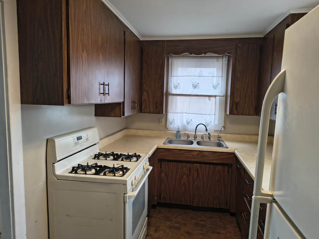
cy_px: 120
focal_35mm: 24
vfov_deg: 56.8
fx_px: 221
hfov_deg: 71.6
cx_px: 160
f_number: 1.8
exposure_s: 1/120
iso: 334
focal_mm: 5.56
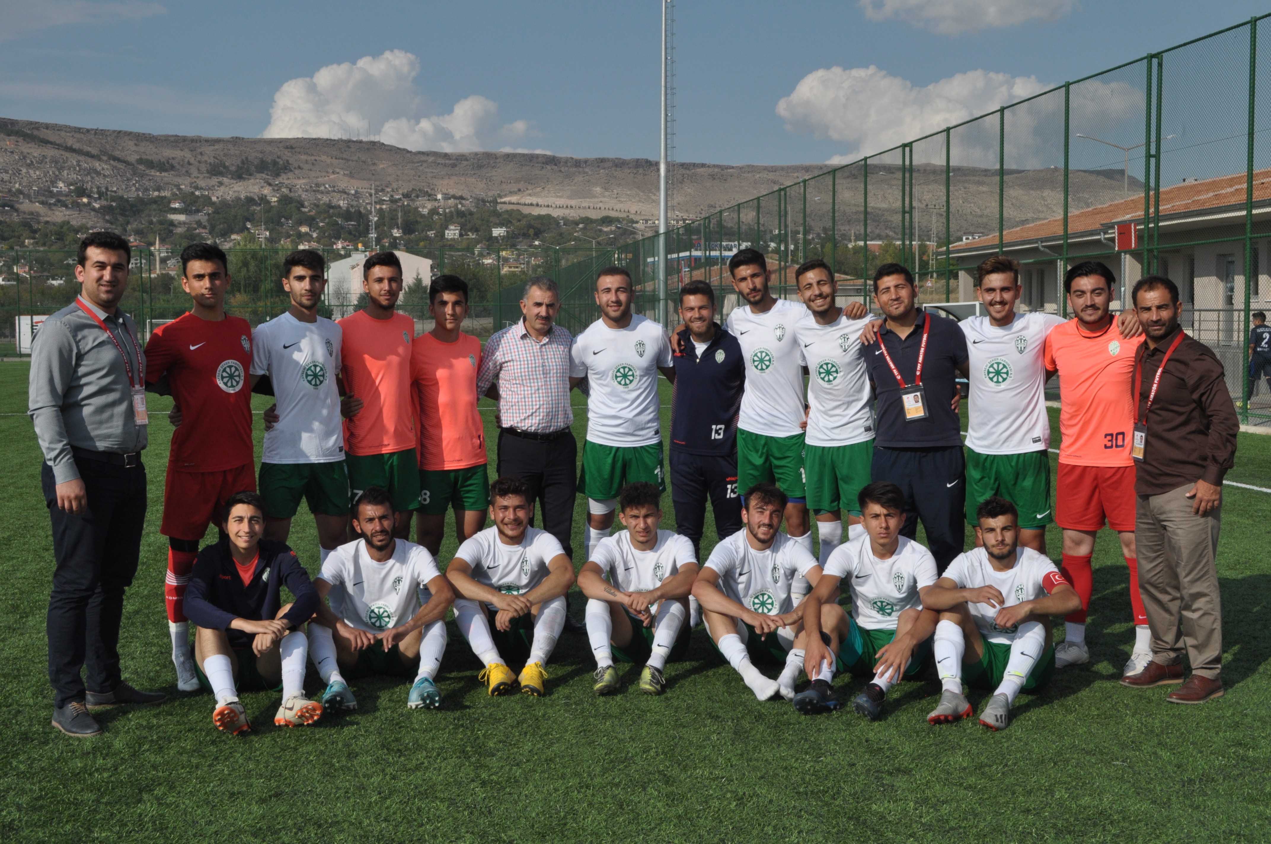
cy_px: 422
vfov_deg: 30.8
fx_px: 1534
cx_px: 636
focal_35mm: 44
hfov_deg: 45.0
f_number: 14
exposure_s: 1/800
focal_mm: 29
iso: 400
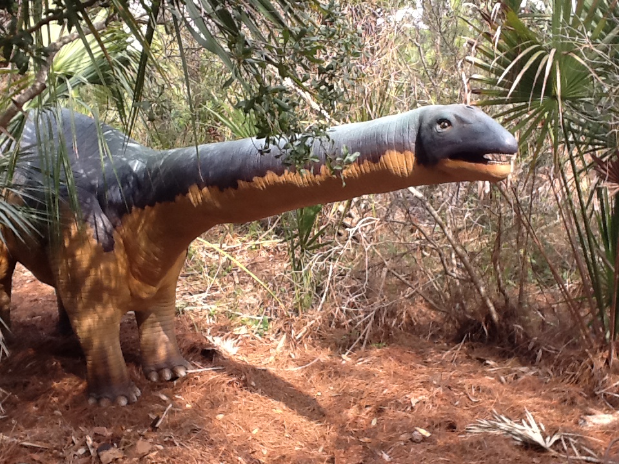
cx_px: 310
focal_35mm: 32
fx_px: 572
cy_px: 232
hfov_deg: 56.8
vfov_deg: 44.2
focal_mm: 2.03
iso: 64
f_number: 2.4
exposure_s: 1/228
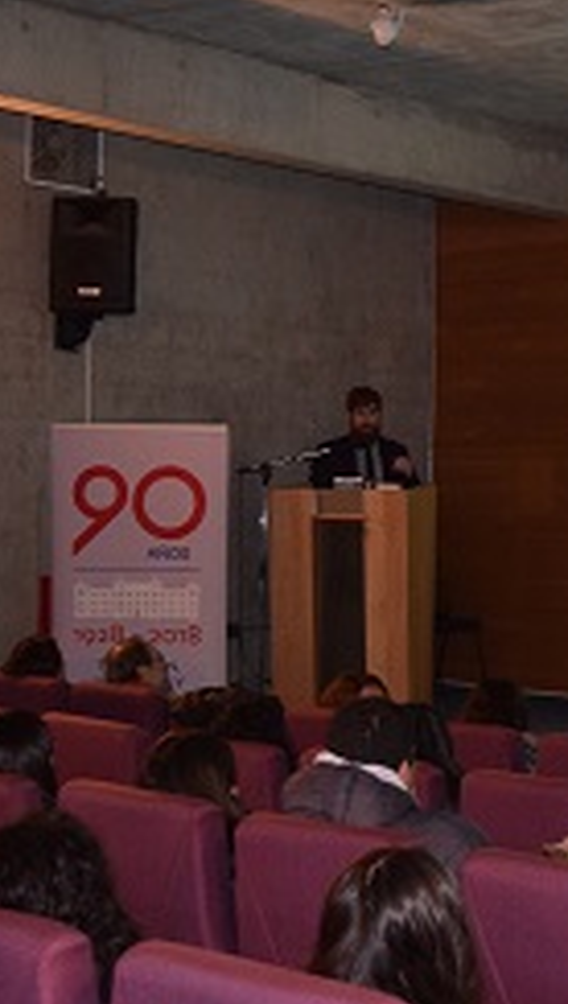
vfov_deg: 29.7
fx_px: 1893
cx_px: 582
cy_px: 471
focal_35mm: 71
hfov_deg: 16.7
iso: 2800
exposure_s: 1/60
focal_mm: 26
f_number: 4
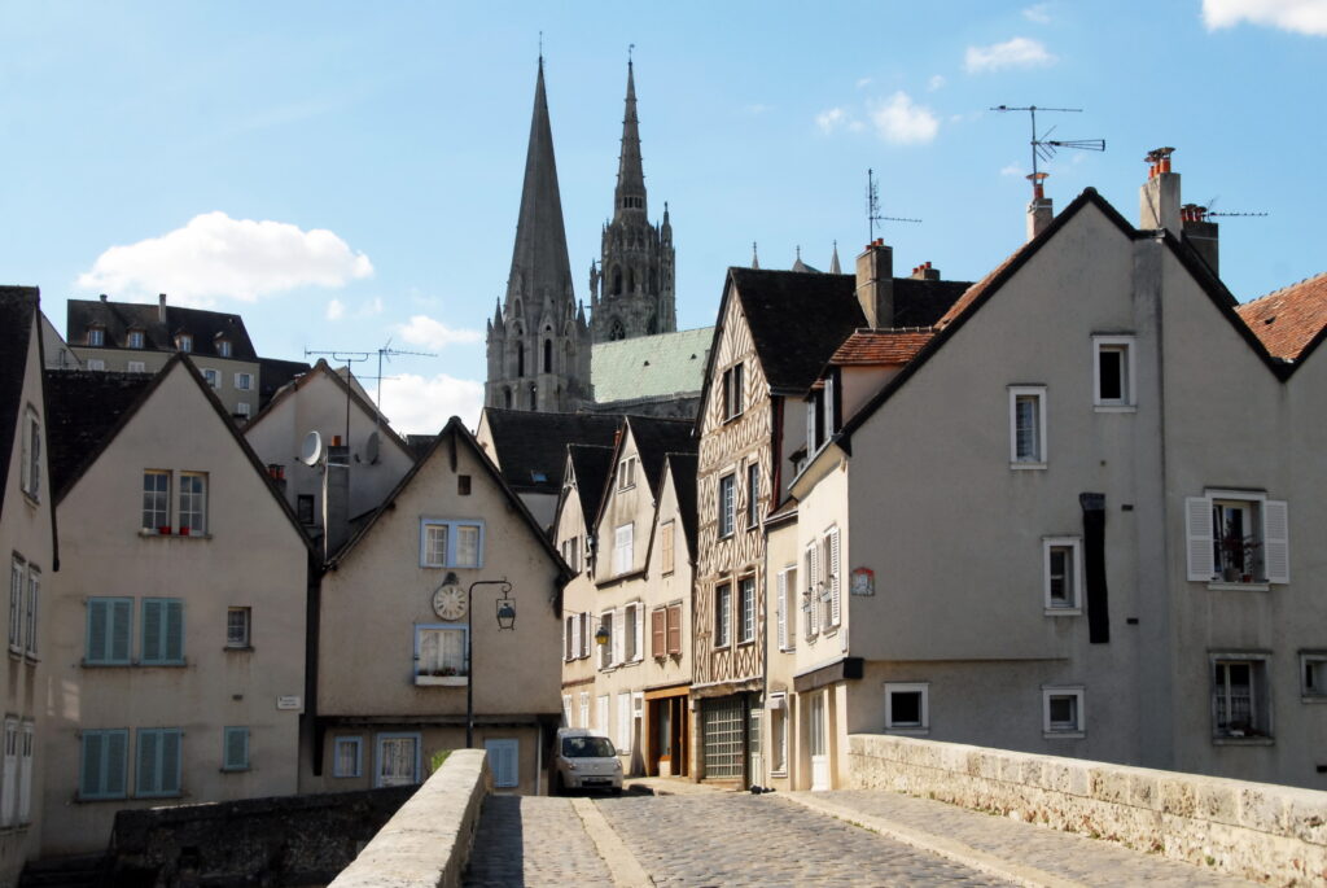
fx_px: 1882
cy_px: 444
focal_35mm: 51
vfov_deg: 26.5
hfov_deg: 38.8
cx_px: 664
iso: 250
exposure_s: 1/800
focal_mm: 34
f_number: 9
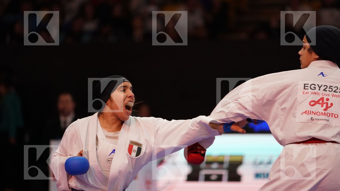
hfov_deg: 10.3
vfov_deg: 5.8
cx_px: 170
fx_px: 1893
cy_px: 95
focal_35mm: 210
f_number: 2.8
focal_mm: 200
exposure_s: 1/1000
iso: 5000
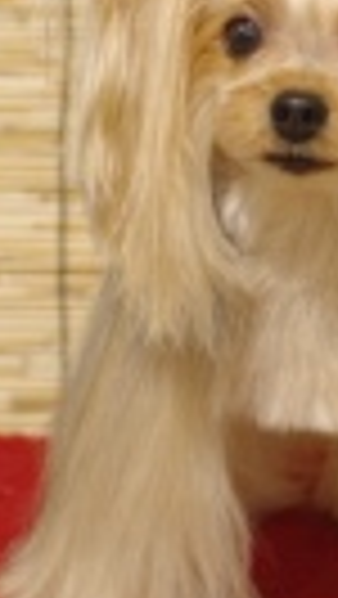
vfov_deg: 7.3
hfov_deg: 4.1
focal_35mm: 296
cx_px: 306
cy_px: 58
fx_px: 4707
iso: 320
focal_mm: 63
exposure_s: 1/100
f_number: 2.8
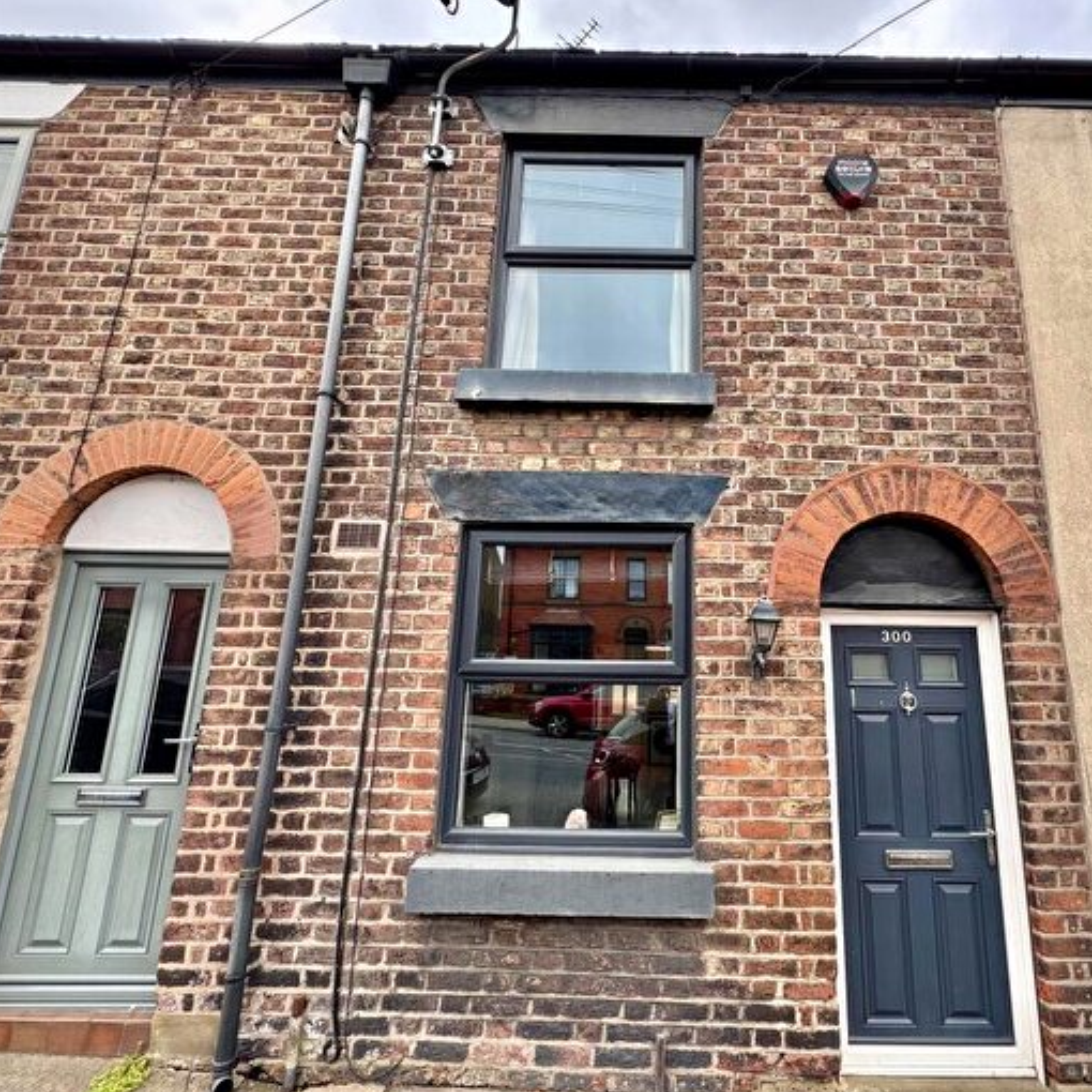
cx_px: 668
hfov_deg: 82.7
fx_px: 607
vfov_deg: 84.0
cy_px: 553
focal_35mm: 17
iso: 40
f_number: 2.2
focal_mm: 2.22
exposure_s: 1/272
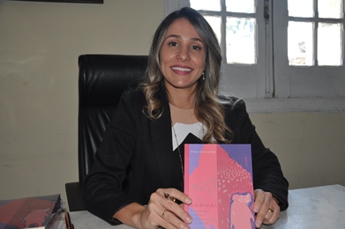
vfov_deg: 35.8
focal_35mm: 37
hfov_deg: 51.8
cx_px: 191
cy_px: 127
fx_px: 354
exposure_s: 1/60
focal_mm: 22
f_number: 3.8
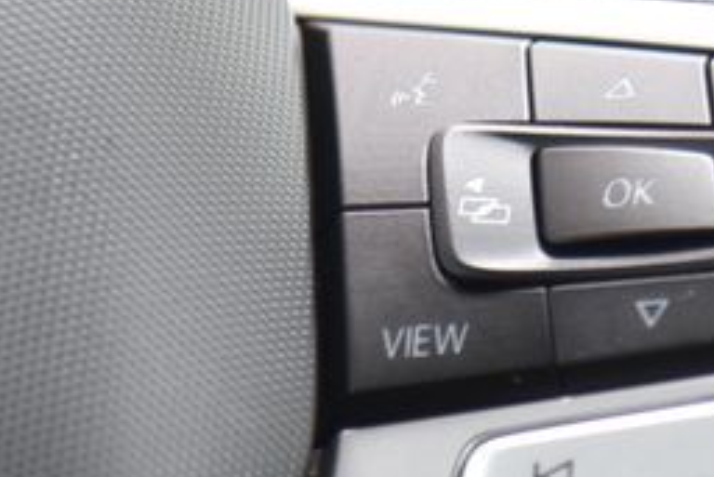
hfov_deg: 4.3
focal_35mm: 480
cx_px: 577
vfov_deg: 2.9
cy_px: 153
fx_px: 9525
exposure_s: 1/15
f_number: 4
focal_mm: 120
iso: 500
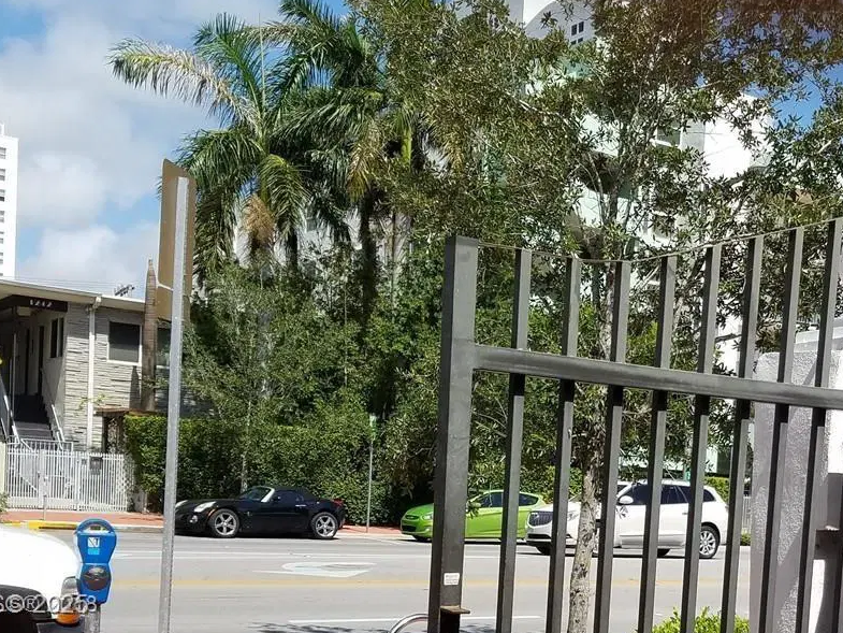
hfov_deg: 35.5
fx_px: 1291
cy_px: 606
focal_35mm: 53
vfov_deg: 26.3
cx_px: 613
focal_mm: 4.2
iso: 50
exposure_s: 1/2688
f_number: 1.7
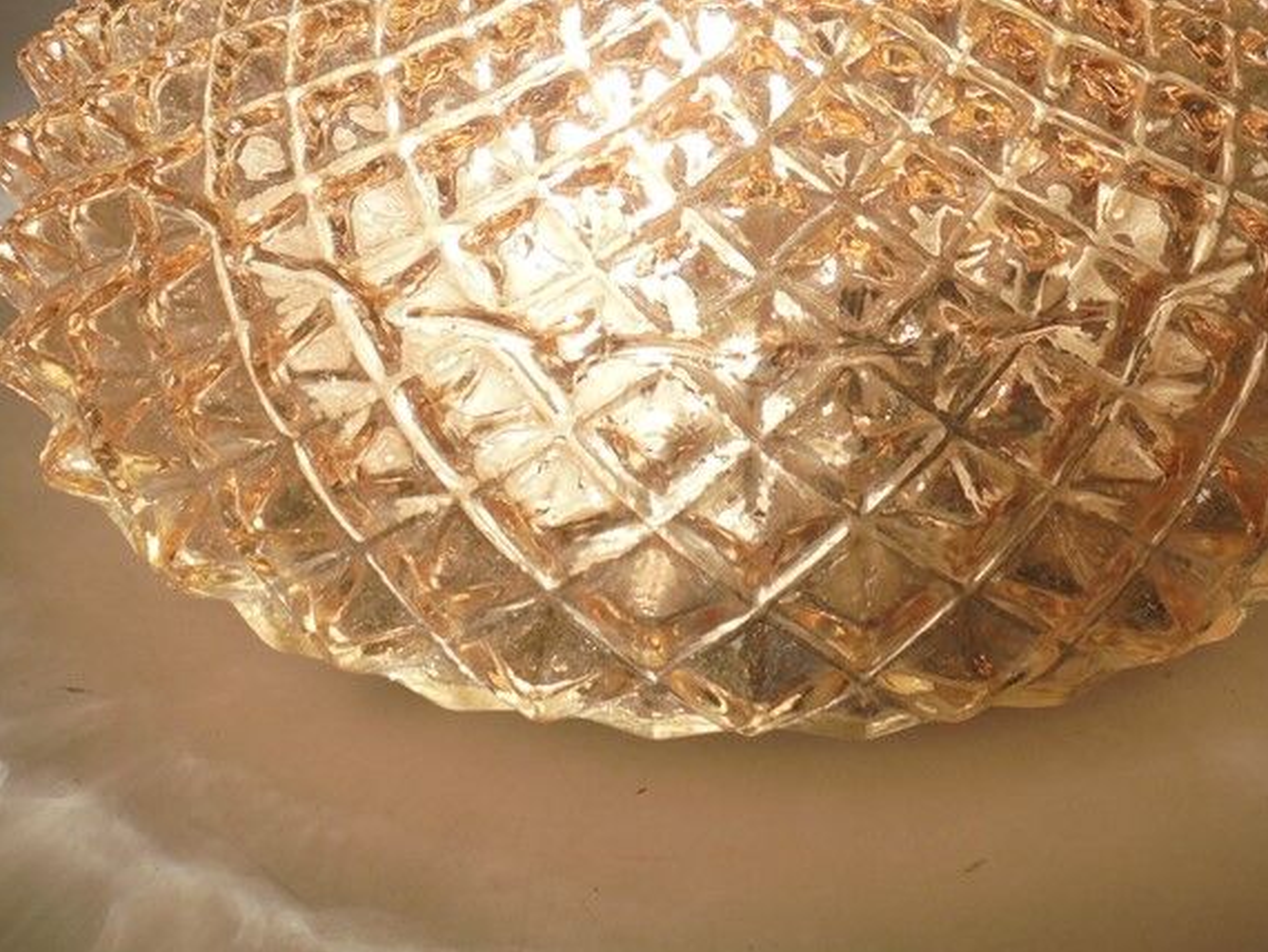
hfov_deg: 32.0
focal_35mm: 60
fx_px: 2199
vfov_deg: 24.1
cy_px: 212
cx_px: 783
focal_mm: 6.9
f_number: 4.2
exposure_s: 1/100
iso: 100
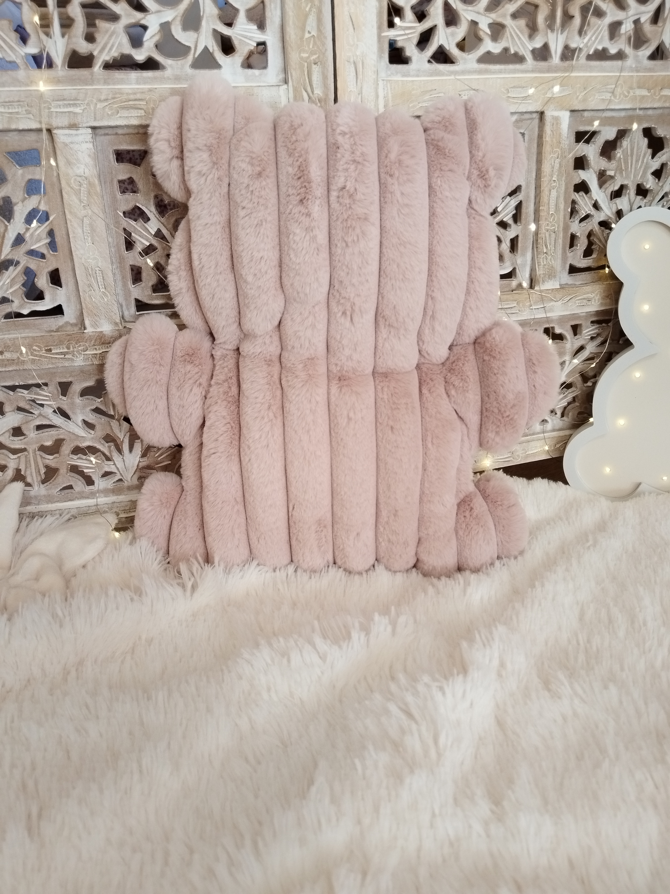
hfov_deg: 53.1
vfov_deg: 67.3
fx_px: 671
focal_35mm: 26
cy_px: 447
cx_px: 335
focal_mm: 4.95
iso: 400
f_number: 1.9
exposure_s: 1/50
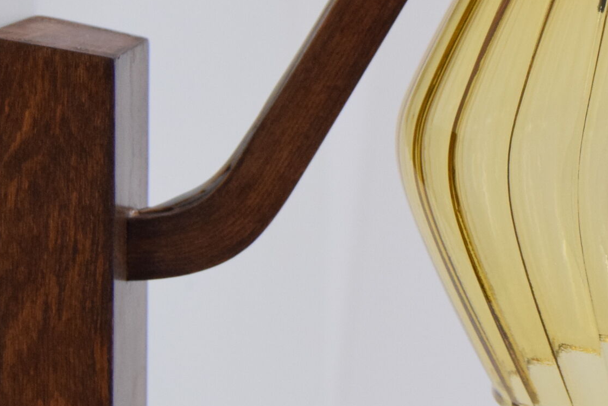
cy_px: 161
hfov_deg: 16.1
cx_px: 648
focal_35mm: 124
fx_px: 2100
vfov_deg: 11.0
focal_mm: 31
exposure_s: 1/160
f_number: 6.3
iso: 1600
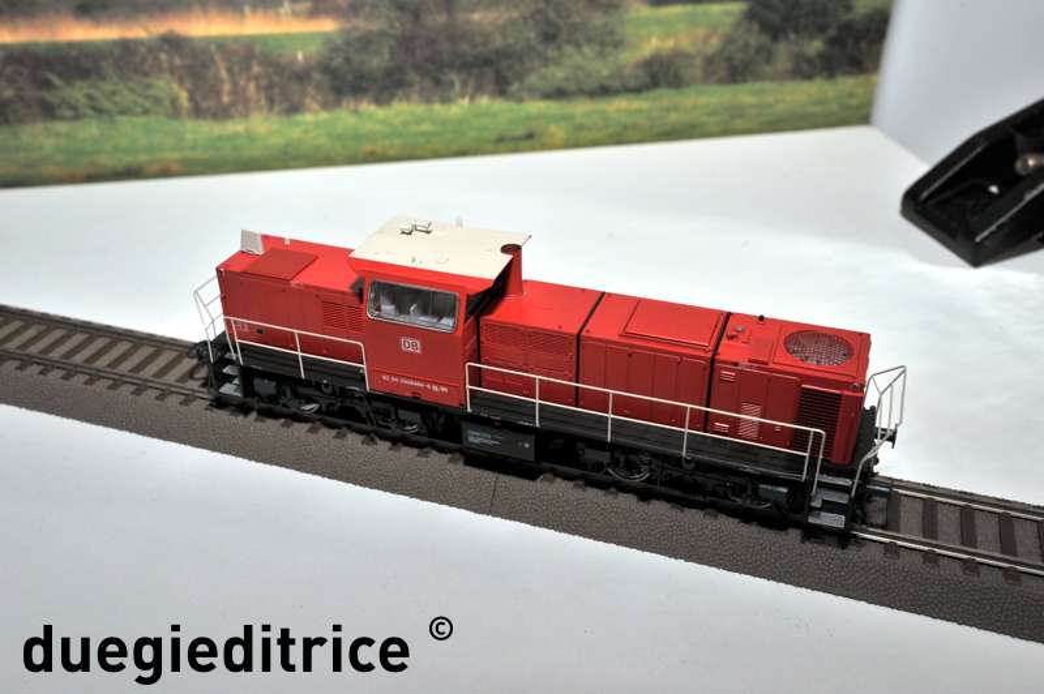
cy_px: 347
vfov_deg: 37.8
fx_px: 1014
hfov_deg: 54.5
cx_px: 522
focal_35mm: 35
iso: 400
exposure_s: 1/80
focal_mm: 35
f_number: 14
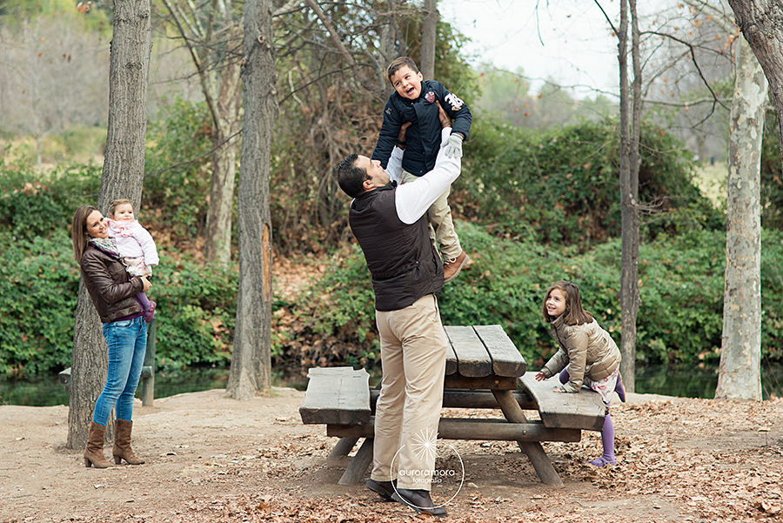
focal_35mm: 85
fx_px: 1850
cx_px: 392
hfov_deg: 23.9
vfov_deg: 16.1
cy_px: 262
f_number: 2.8
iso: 500
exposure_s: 1/1000
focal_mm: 85
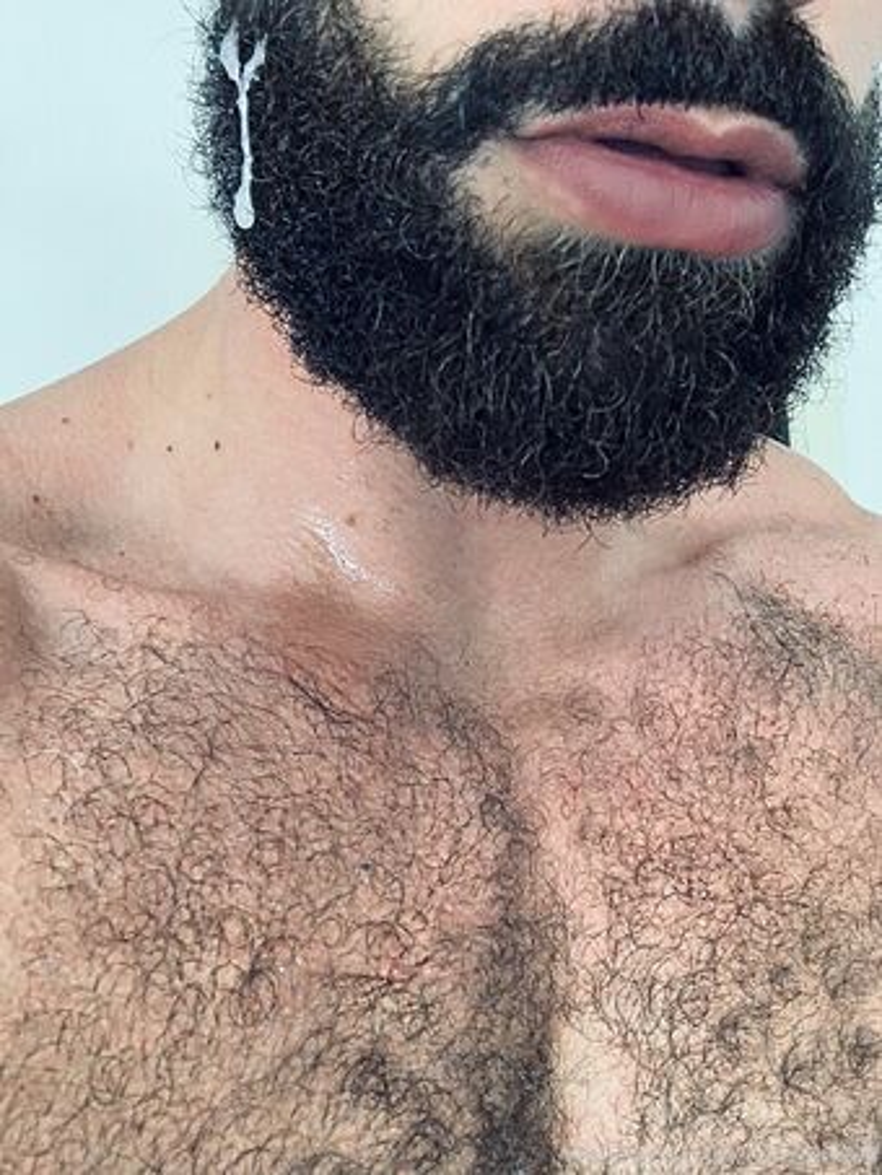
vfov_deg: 56.8
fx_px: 1087
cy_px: 588
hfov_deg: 44.2
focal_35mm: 32
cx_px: 441
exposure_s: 1/60
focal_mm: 2.87
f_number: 2.2
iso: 320
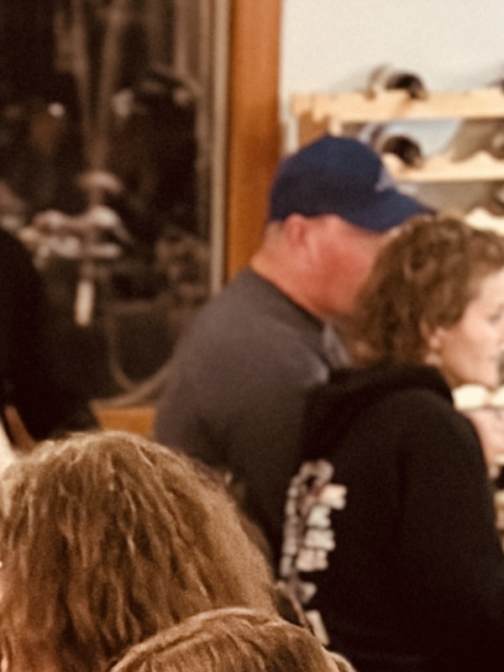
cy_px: 1278
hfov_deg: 6.1
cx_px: -320
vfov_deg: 7.9
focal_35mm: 242
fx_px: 4698
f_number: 1.78
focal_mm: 6.86
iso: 800
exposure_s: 1/24
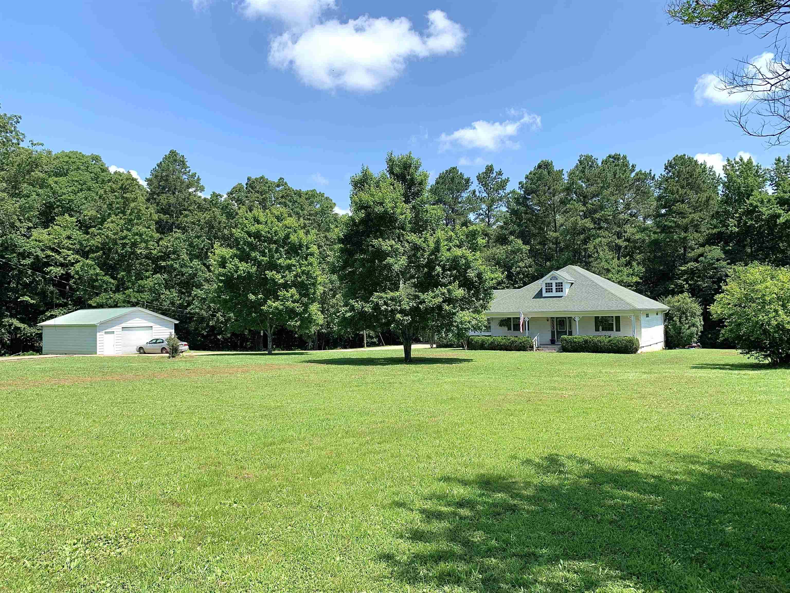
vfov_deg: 53.1
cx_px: 395
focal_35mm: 26
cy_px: 296
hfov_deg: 67.3
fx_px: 593
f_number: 1.8
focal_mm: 4.25
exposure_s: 1/1536
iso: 25
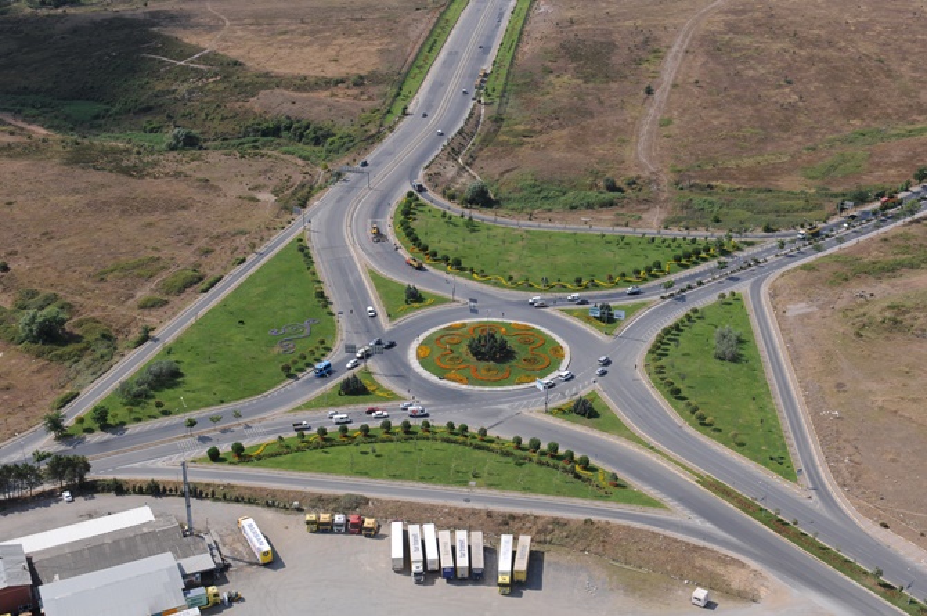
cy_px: 308
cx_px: 464
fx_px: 1196
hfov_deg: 42.4
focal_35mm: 46
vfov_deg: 28.9
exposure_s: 1/250
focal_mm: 31
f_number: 8
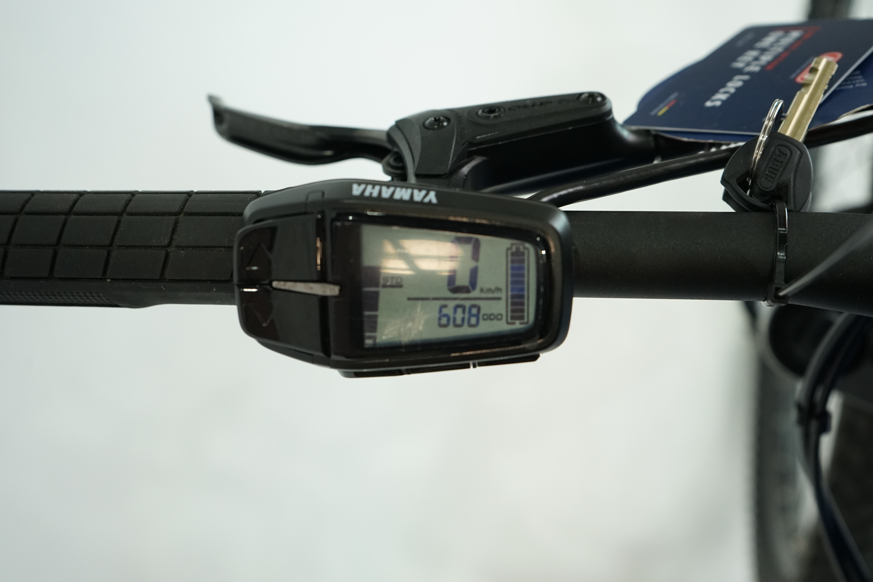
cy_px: 291
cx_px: 436
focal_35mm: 40
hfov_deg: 48.5
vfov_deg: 33.4
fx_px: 970
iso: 1600
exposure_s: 1/200
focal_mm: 40
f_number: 5.6
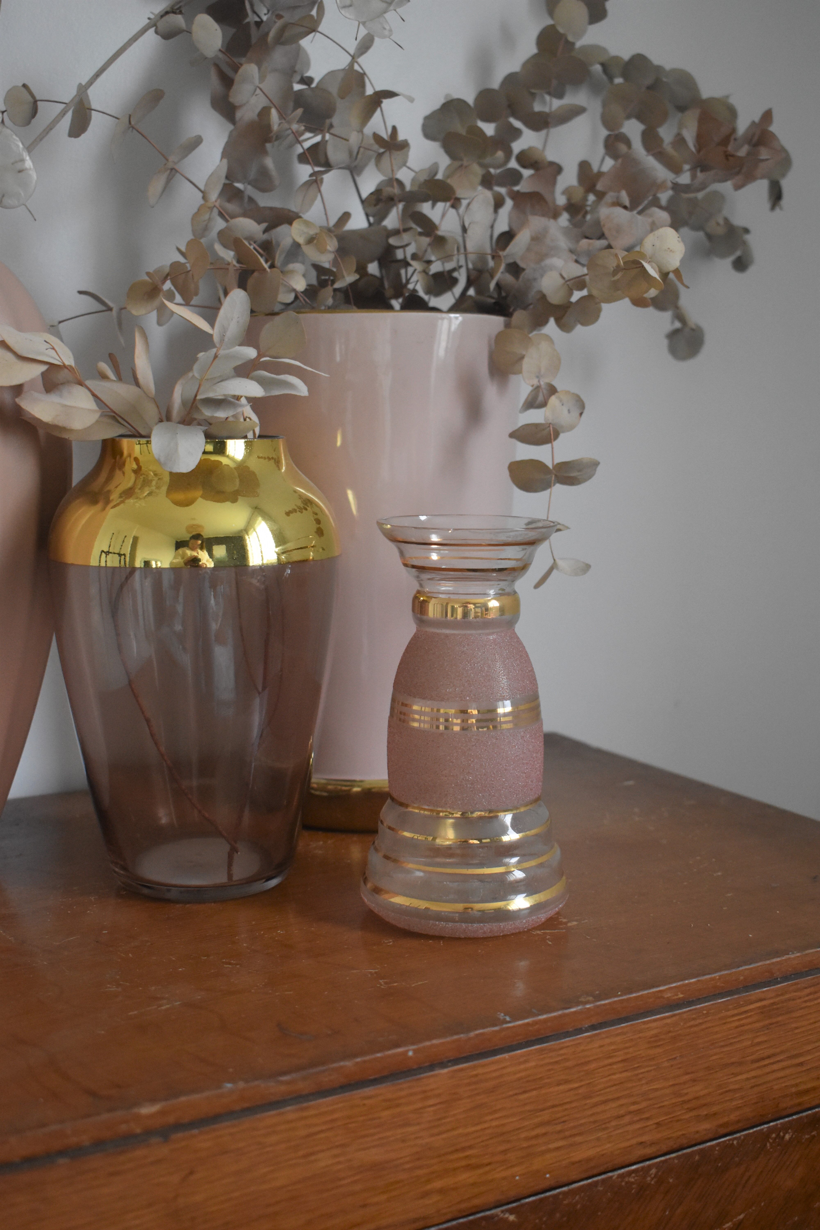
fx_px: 1435
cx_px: 410
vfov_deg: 46.4
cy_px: 615
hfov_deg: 31.9
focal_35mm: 42
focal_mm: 28
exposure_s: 1/125
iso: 2200
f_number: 4.2
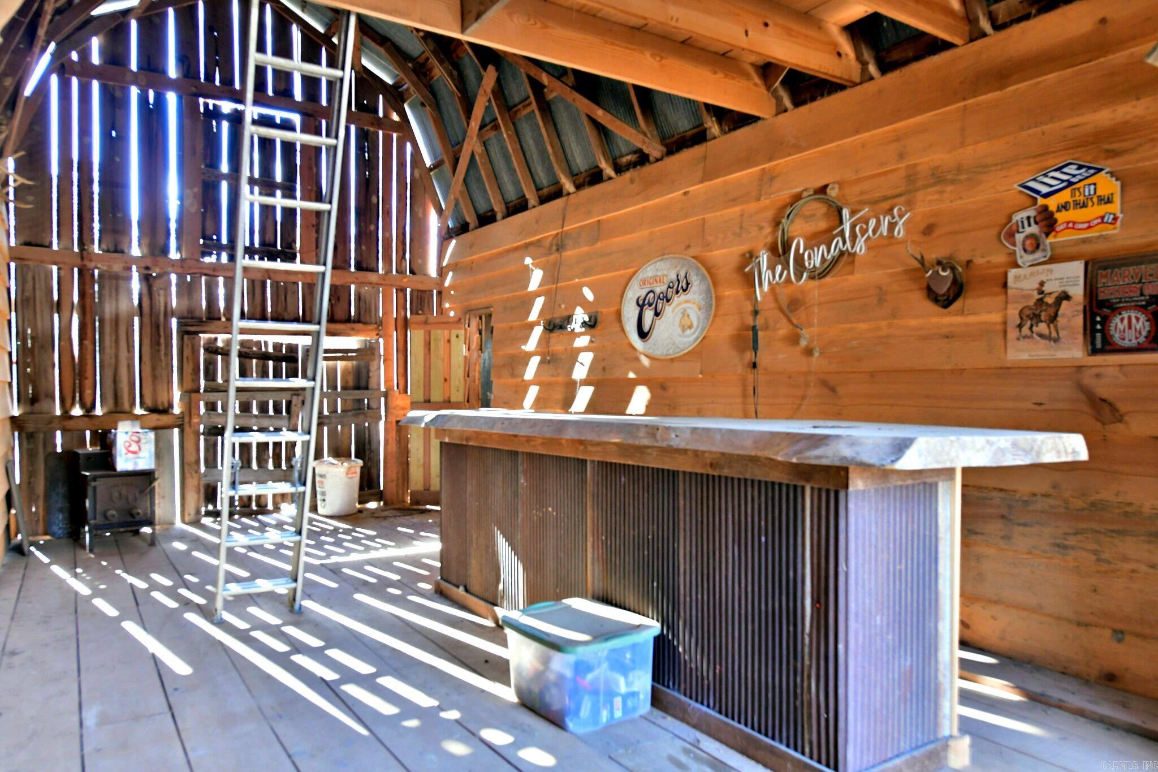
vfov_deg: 53.1
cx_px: 579
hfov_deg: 73.7
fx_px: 772
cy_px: 386
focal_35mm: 24
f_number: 5.6
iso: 2500
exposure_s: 1/125
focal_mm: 24
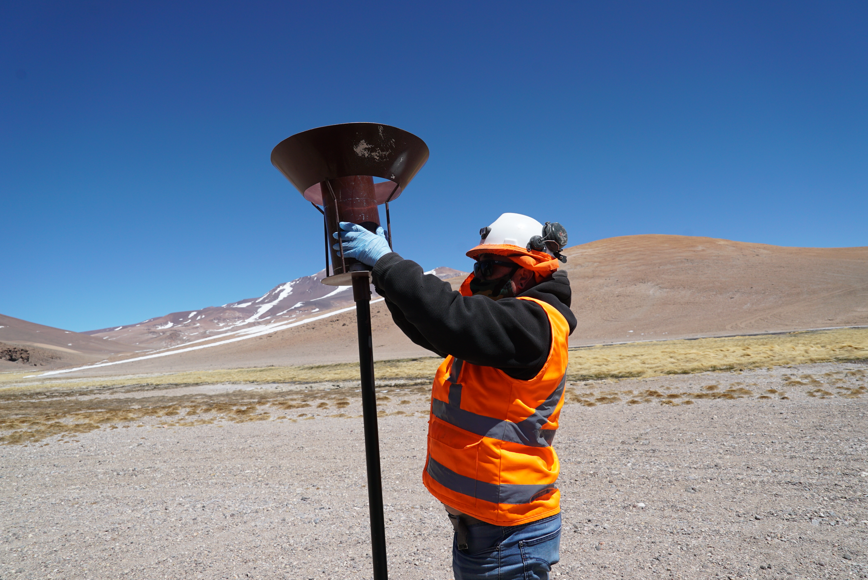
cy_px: 290
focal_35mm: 24
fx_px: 579
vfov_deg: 53.2
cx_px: 434
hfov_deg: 73.7
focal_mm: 24
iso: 320
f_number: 7.1
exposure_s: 1/1600
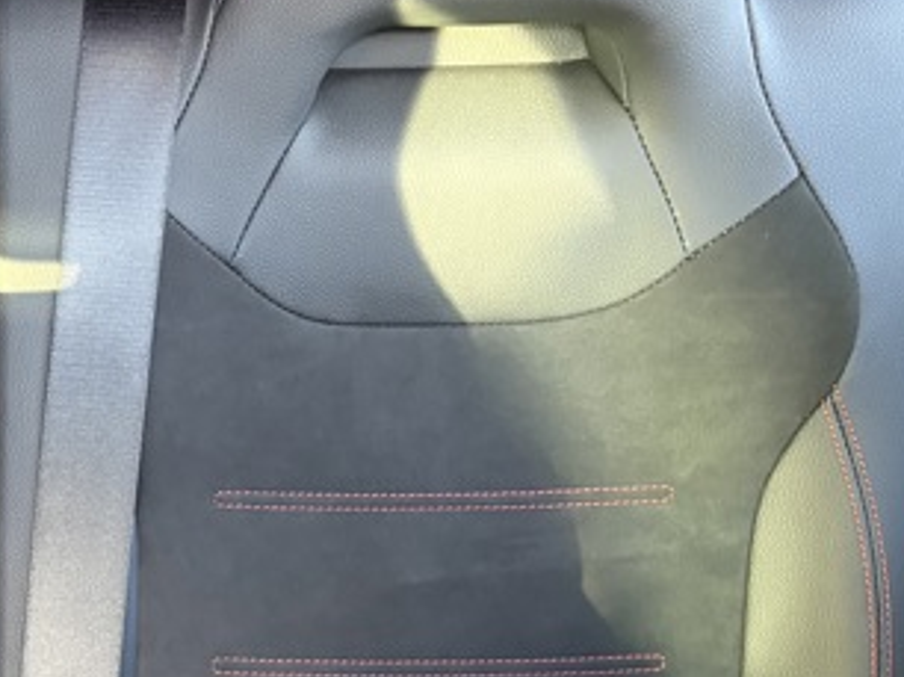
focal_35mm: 68
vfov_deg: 21.4
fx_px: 1774
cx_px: -222
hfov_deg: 25.3
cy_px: 511
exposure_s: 1/39
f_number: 1.6
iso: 640
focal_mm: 5.96
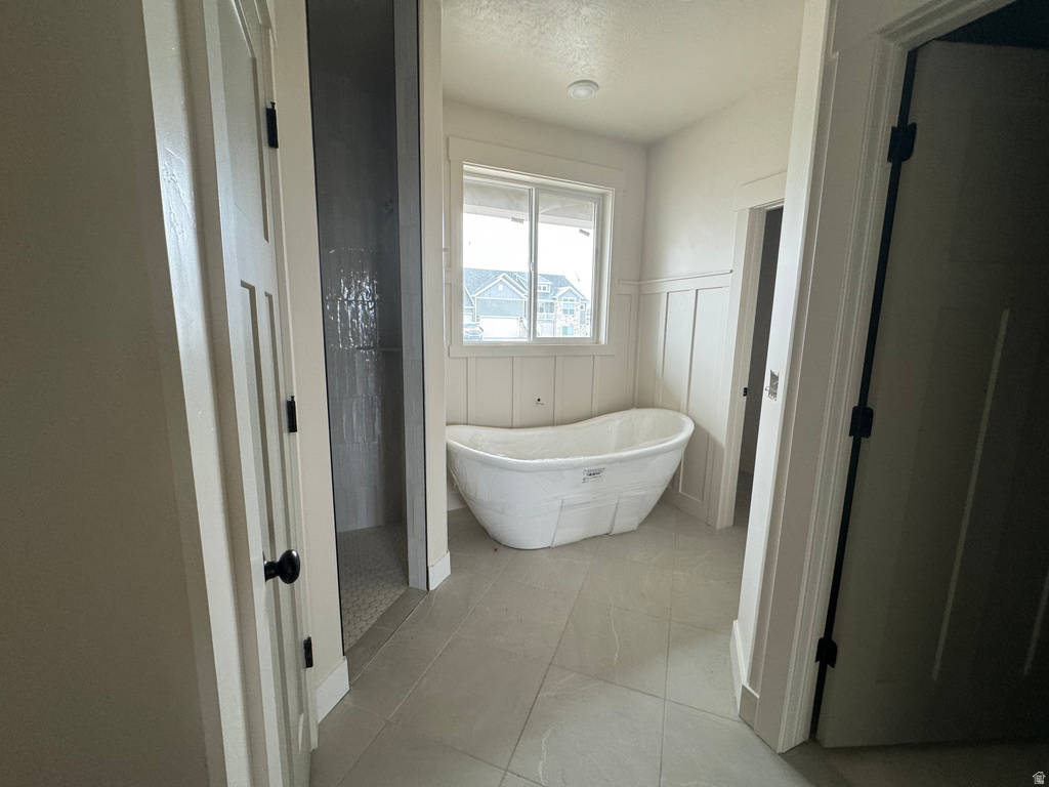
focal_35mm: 14
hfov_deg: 102.1
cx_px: 524
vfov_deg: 85.7
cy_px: 394
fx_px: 424
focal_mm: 2.22
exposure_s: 1/99
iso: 200
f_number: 2.2
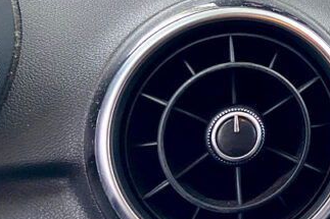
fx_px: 614
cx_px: 404
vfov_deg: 19.9
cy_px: 26
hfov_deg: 26.5
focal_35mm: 67
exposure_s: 1/88
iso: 125
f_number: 1.8
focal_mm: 4.25
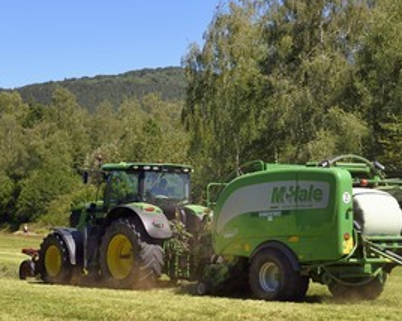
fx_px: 1225
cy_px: 178
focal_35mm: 103
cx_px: 194
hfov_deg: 18.6
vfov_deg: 14.9
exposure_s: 1/250
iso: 200
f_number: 11
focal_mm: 70
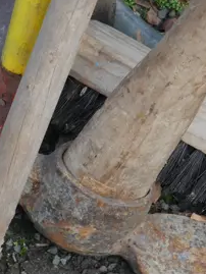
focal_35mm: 228
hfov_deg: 6.5
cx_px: 19
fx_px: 1808
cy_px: 60
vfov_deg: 8.7
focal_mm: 30
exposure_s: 1/60
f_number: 6.3
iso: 400
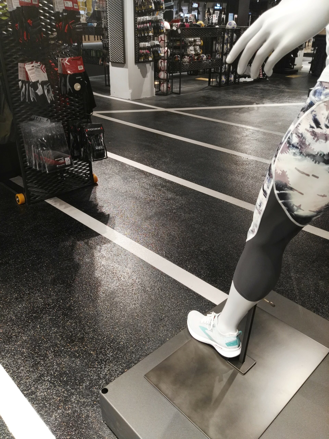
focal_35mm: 28
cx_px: 164
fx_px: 355
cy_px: 220
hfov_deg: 49.7
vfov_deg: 63.4
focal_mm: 2.96
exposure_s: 1/120
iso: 107
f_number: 2
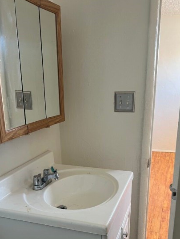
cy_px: 161
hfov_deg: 38.6
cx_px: 84
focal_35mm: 37
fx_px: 257
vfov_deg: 49.2
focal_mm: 5.7
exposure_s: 1/81
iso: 125
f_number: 1.5
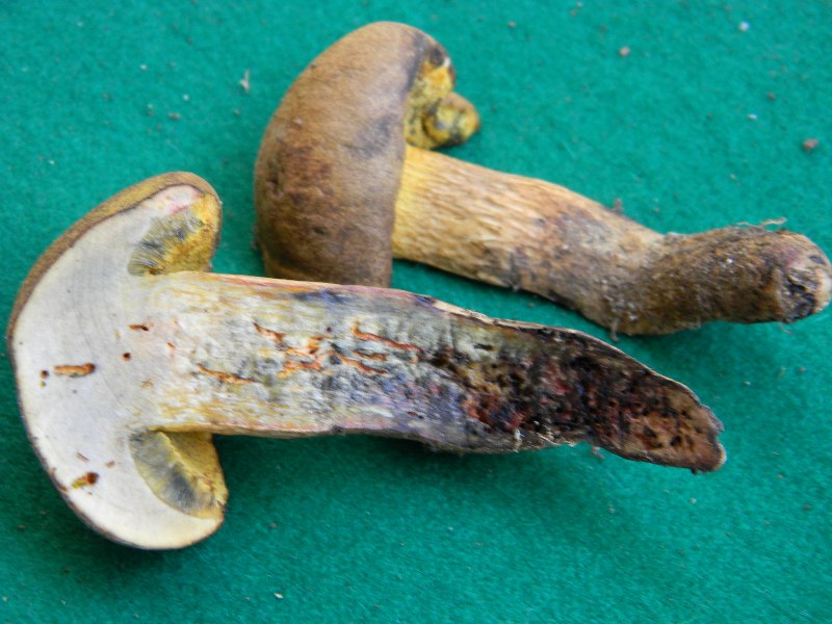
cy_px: 312
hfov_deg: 18.7
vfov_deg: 14.1
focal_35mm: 105
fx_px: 2524
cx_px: 416
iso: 138
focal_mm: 19
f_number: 4.7
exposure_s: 1/30
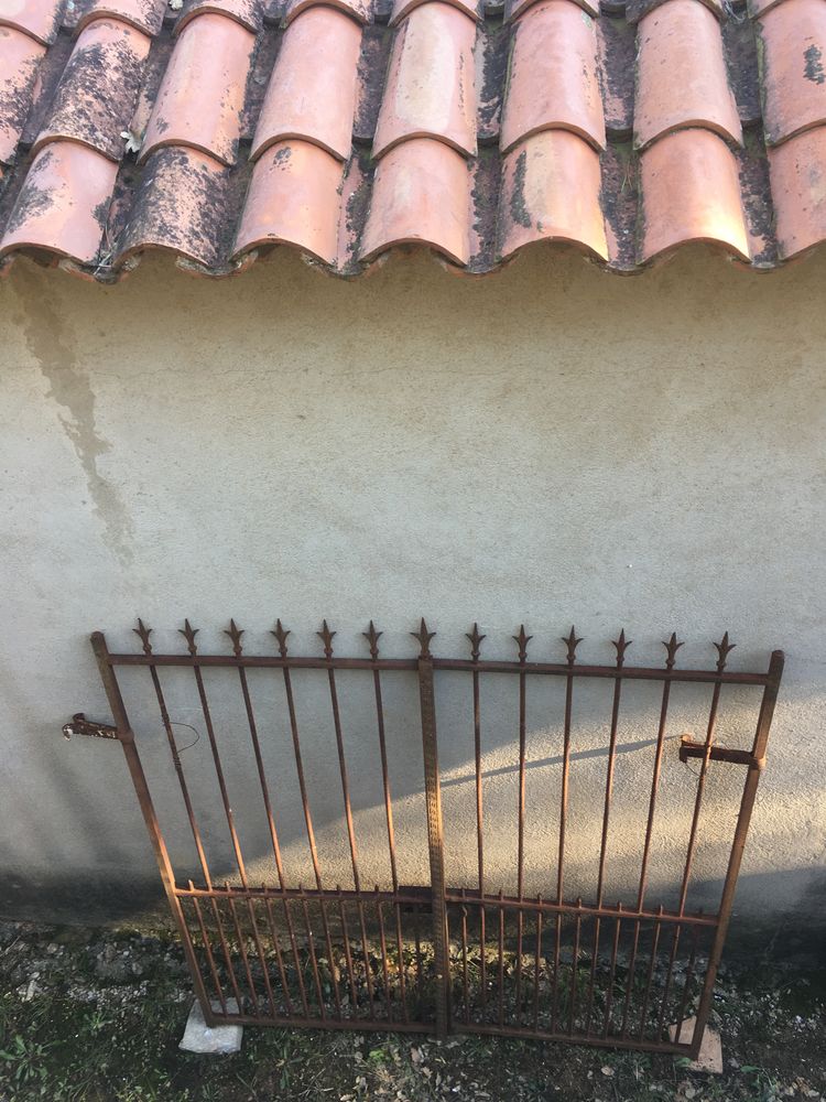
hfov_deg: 48.2
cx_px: 413
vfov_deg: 61.7
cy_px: 551
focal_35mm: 29
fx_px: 923
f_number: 2.2
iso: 25
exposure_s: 1/50
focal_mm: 4.15
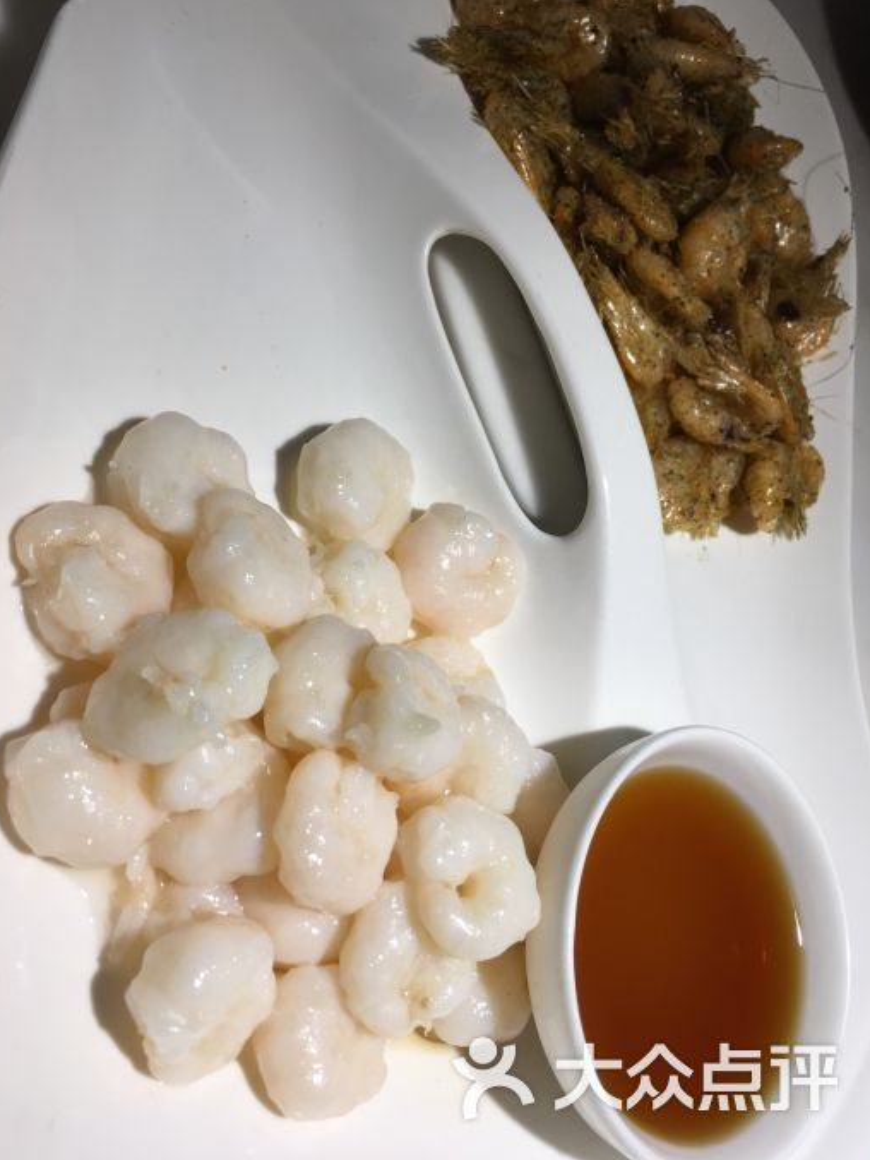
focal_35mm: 30
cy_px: 567
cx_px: 432
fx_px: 1005
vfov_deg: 59.9
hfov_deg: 46.8
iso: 40
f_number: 2.2
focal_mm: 4.15
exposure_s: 1/100
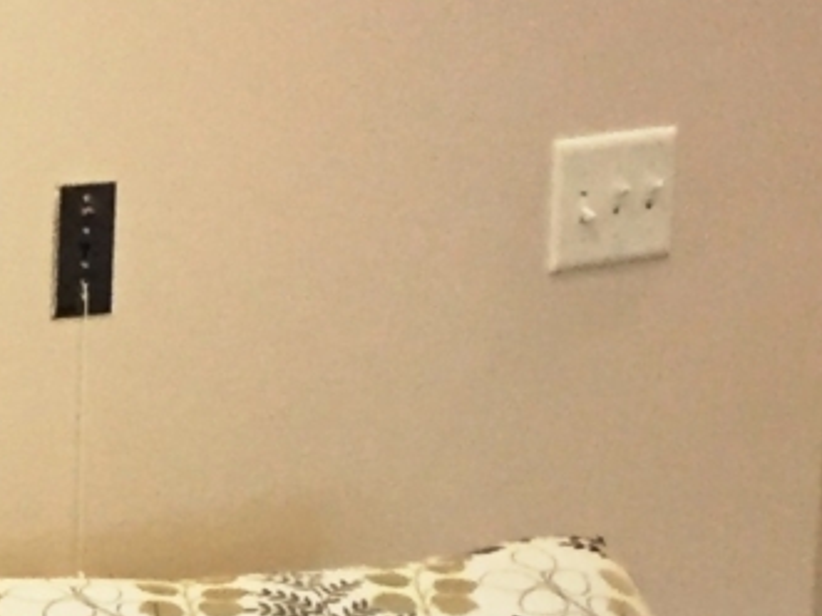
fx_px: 4273
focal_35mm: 180
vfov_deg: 8.2
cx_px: -747
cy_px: 725
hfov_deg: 10.2
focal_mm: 4.15
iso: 160
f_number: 2.2
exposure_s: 1/30
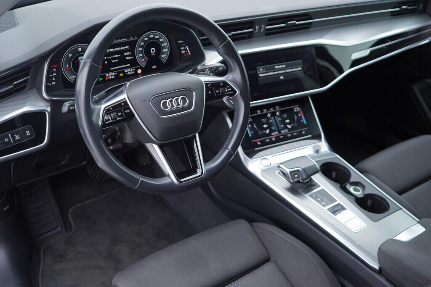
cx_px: 216
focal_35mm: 36
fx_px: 431
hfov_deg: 53.1
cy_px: 144
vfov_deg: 36.9
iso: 125
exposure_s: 1/40
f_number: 2.8
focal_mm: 24
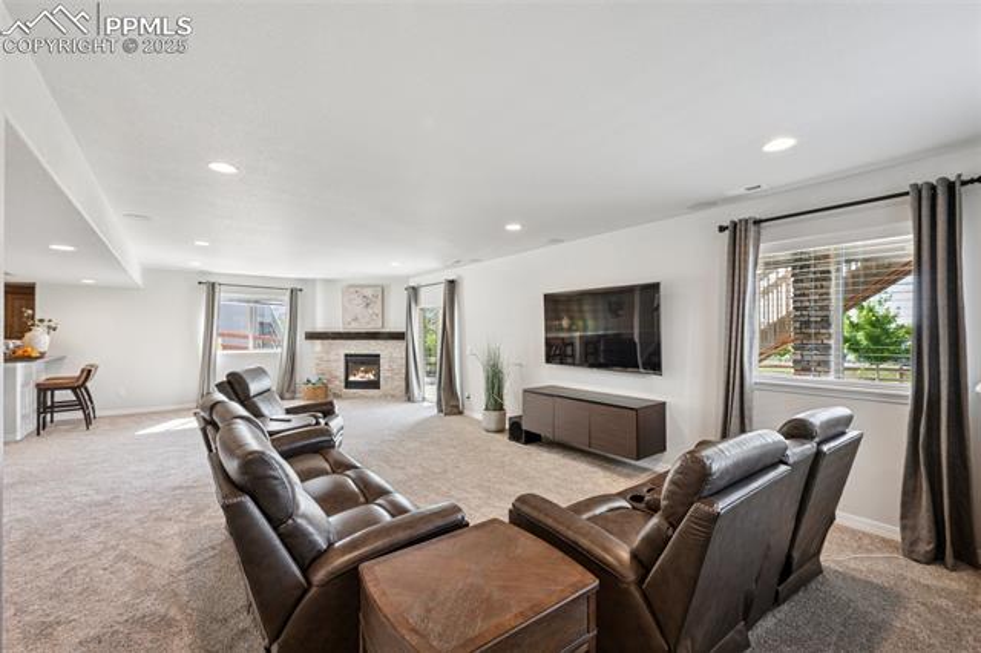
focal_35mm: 15
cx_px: 490
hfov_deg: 100.4
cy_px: 326
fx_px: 409
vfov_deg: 77.3
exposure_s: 1/1.25
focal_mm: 15
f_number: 11
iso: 100
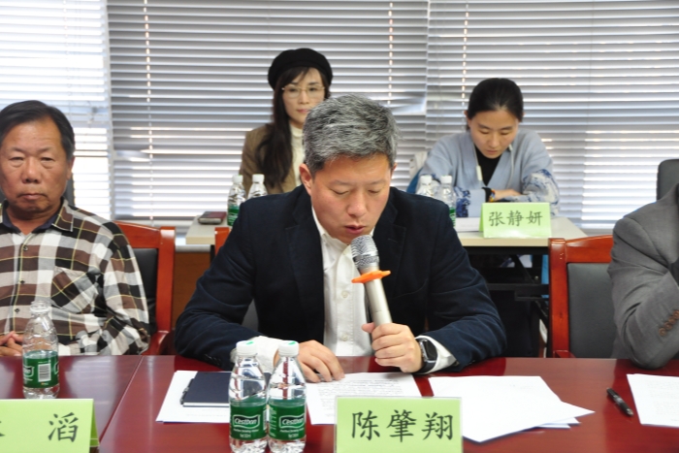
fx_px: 1302
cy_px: 226
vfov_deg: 19.7
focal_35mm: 69
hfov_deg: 29.2
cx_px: 340
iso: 800
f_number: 4.5
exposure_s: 1/40
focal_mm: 46
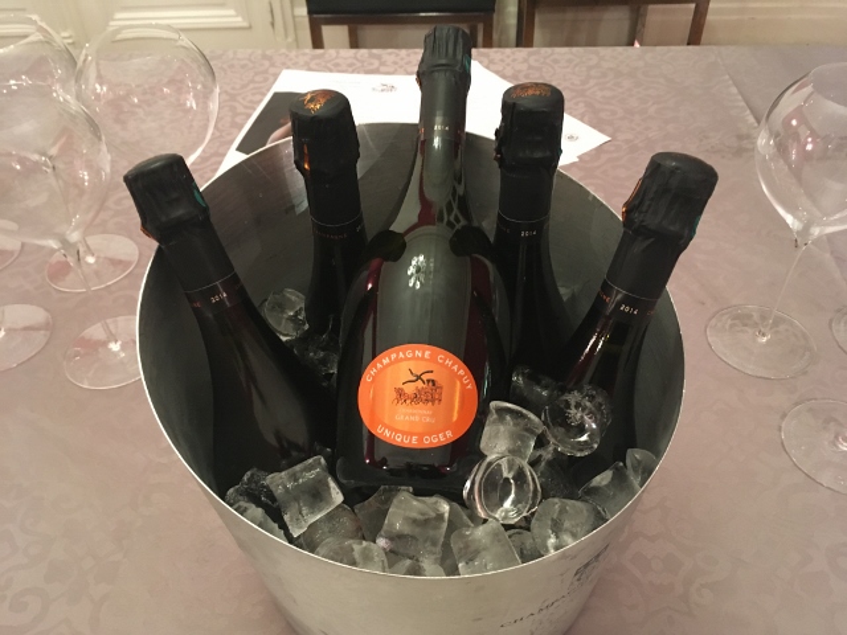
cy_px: 318
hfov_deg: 61.7
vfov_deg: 48.2
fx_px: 710
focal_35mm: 29
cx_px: 424
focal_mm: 4.15
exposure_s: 1/17
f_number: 2.2
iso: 400
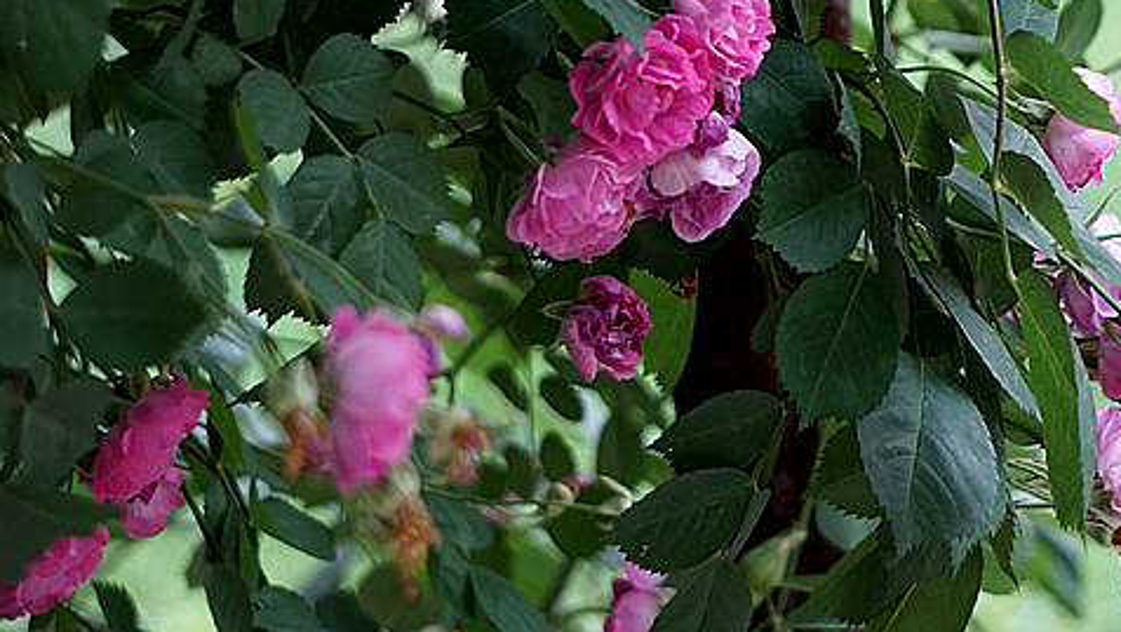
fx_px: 6183
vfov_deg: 5.8
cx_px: 862
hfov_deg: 10.3
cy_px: 150
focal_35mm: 208
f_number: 5
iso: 640
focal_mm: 79
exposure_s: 1/160
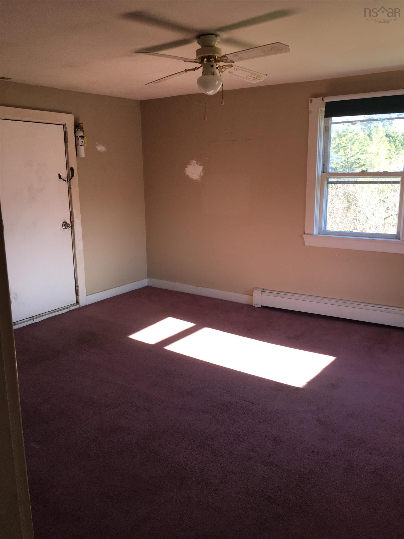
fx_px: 451
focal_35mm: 29
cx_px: 202
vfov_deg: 61.7
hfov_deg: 48.2
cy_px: 270
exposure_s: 1/120
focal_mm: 4.15
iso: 40
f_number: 2.2
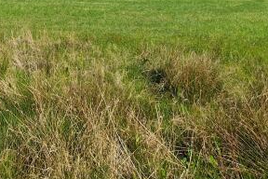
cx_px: -13
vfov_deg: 21.0
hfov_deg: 36.1
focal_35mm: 48
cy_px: -128
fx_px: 357
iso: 50
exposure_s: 1/2816
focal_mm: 2.2
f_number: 2.2
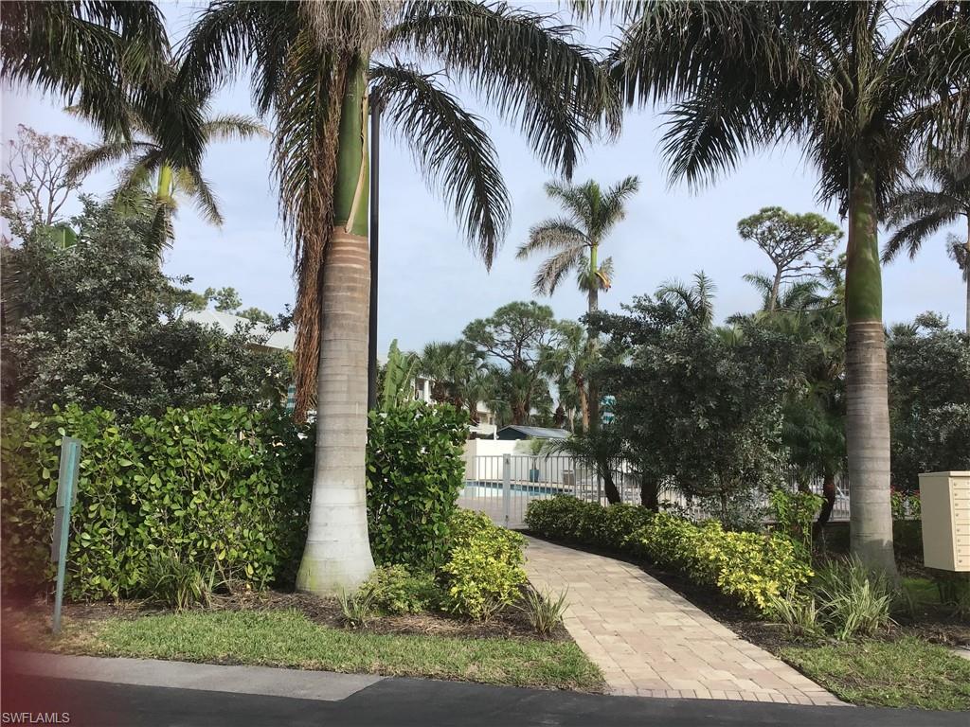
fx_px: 869
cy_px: 364
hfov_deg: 58.4
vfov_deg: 45.4
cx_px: 485
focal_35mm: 31
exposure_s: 1/1456
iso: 25
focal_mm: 3.3
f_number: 2.4
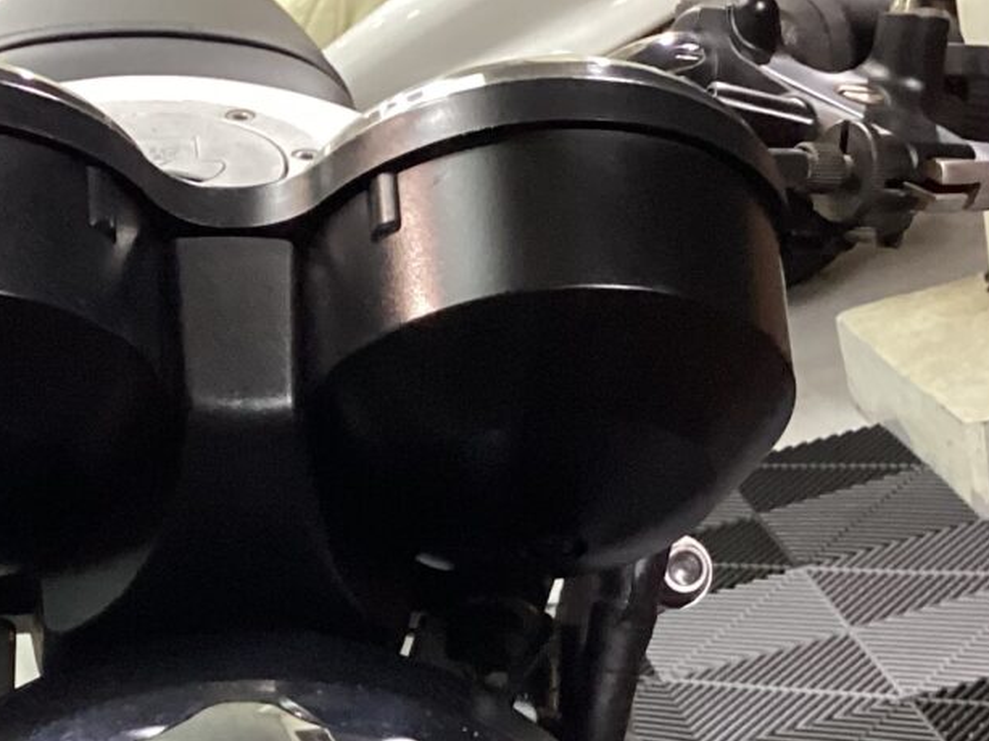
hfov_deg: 20.0
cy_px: 873
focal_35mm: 97
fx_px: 2770
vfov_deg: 14.8
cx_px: 214
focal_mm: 3.3
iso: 320
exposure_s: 1/40
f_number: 2.4
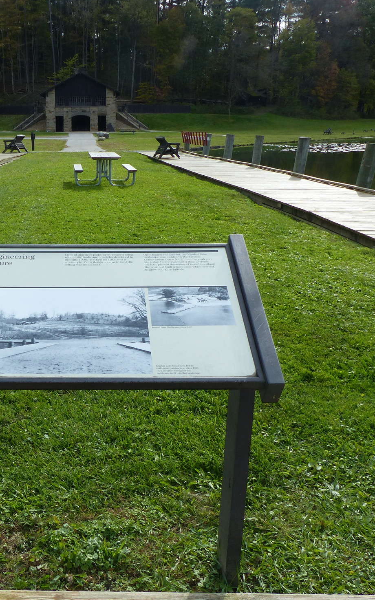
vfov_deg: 54.0
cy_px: 297
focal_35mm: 36
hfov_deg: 34.1
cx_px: 68
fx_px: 589
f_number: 4
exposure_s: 1/500
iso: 100
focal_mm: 4.5
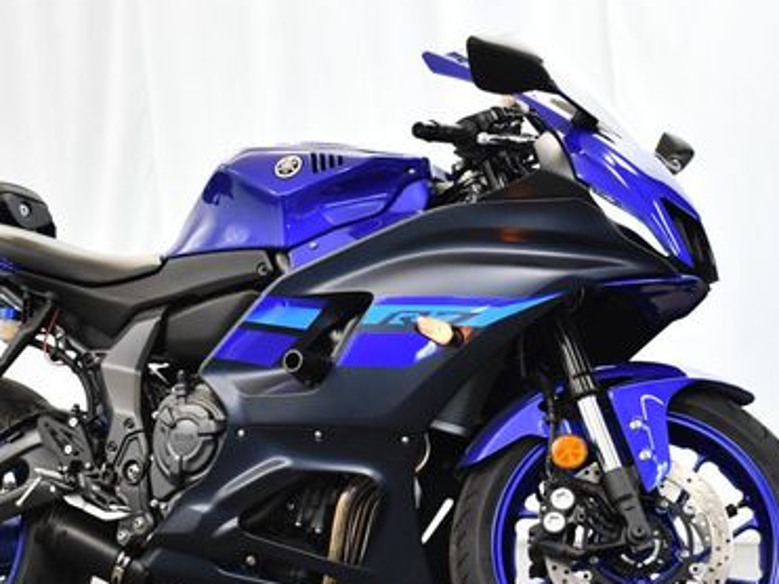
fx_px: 2317
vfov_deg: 14.3
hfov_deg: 19.1
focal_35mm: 103
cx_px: 336
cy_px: 422
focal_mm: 31
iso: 1800
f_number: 4.2
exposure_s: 1/125
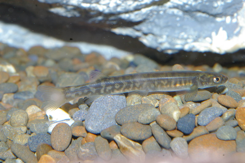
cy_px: 82
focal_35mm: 82
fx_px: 561
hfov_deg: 24.6
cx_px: 122
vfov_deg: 16.5
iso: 400
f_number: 16
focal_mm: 55
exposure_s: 1/60
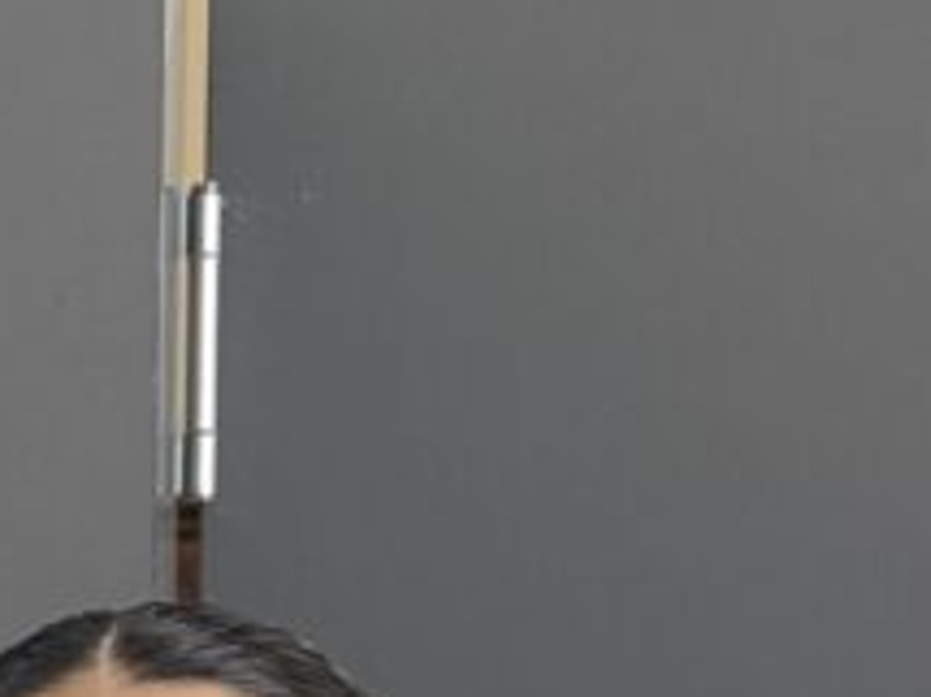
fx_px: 6156
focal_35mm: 229
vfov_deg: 6.3
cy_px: 1381
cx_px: -957
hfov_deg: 8.2
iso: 160
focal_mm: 6.76
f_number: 1.78
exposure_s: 1/53
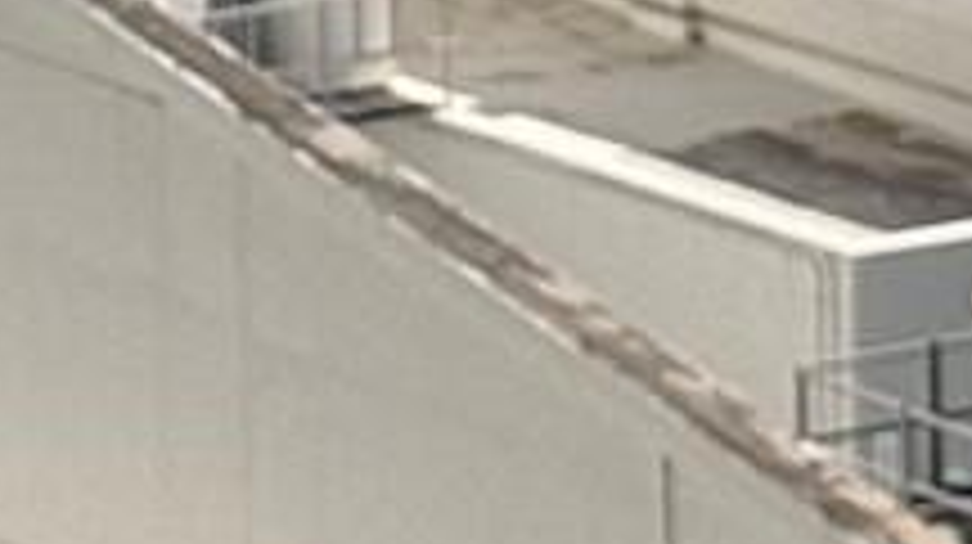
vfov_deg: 3.1
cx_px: -2268
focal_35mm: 388
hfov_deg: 5.2
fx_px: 9990
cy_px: -504
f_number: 1.78
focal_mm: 6.76
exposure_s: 1/11364
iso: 100
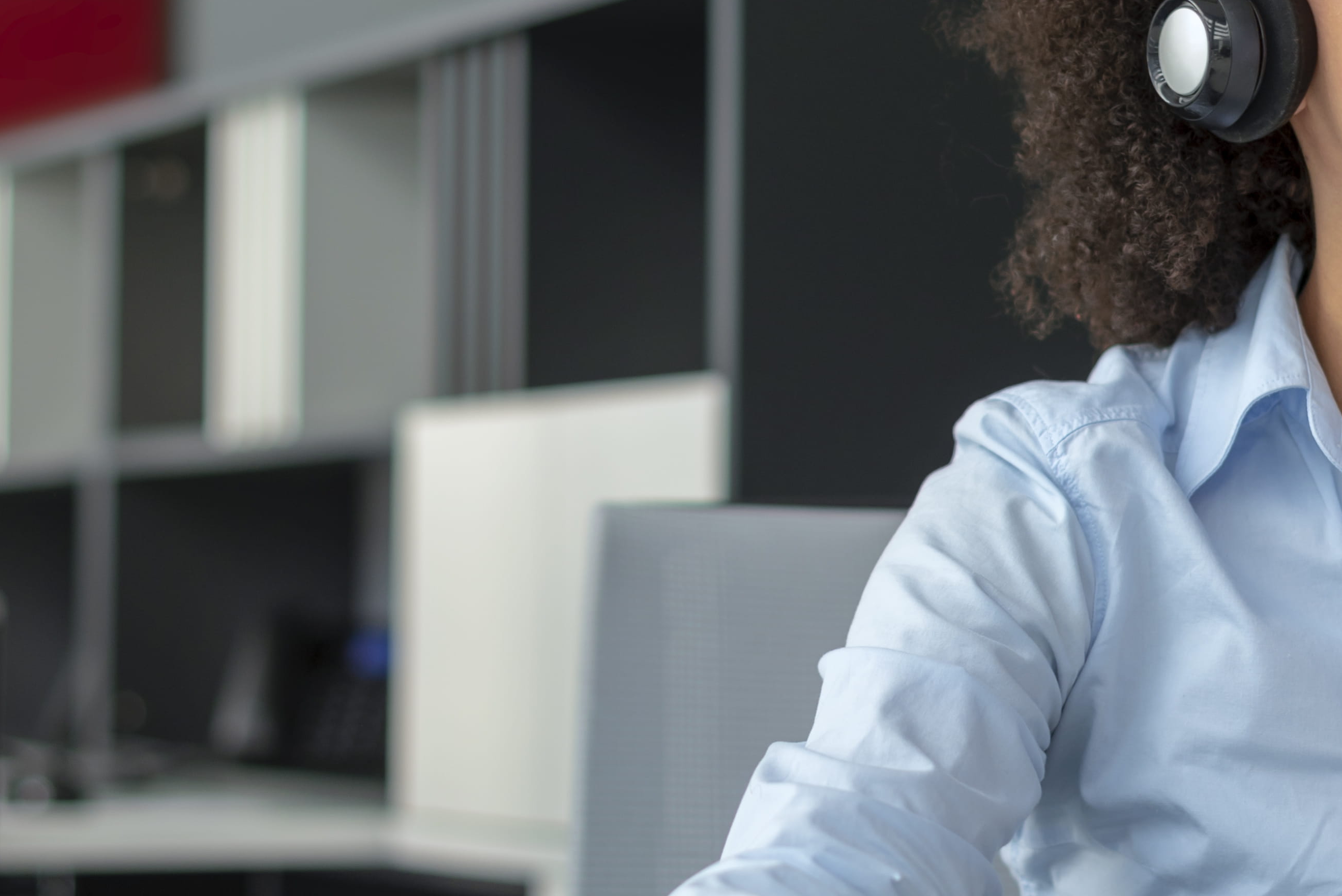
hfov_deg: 17.6
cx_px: 753
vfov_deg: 11.8
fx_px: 4326
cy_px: 350
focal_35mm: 116
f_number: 2
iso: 250
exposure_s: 1/160
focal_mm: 50
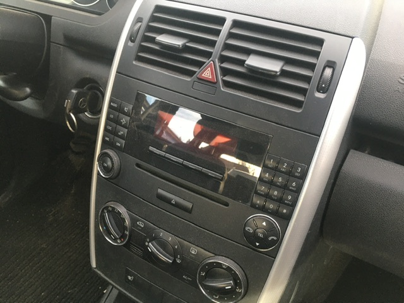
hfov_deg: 61.7
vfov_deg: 48.2
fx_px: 338
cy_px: 152
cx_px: 202
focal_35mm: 29
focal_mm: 4.15
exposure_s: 1/33
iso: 50
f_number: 2.2
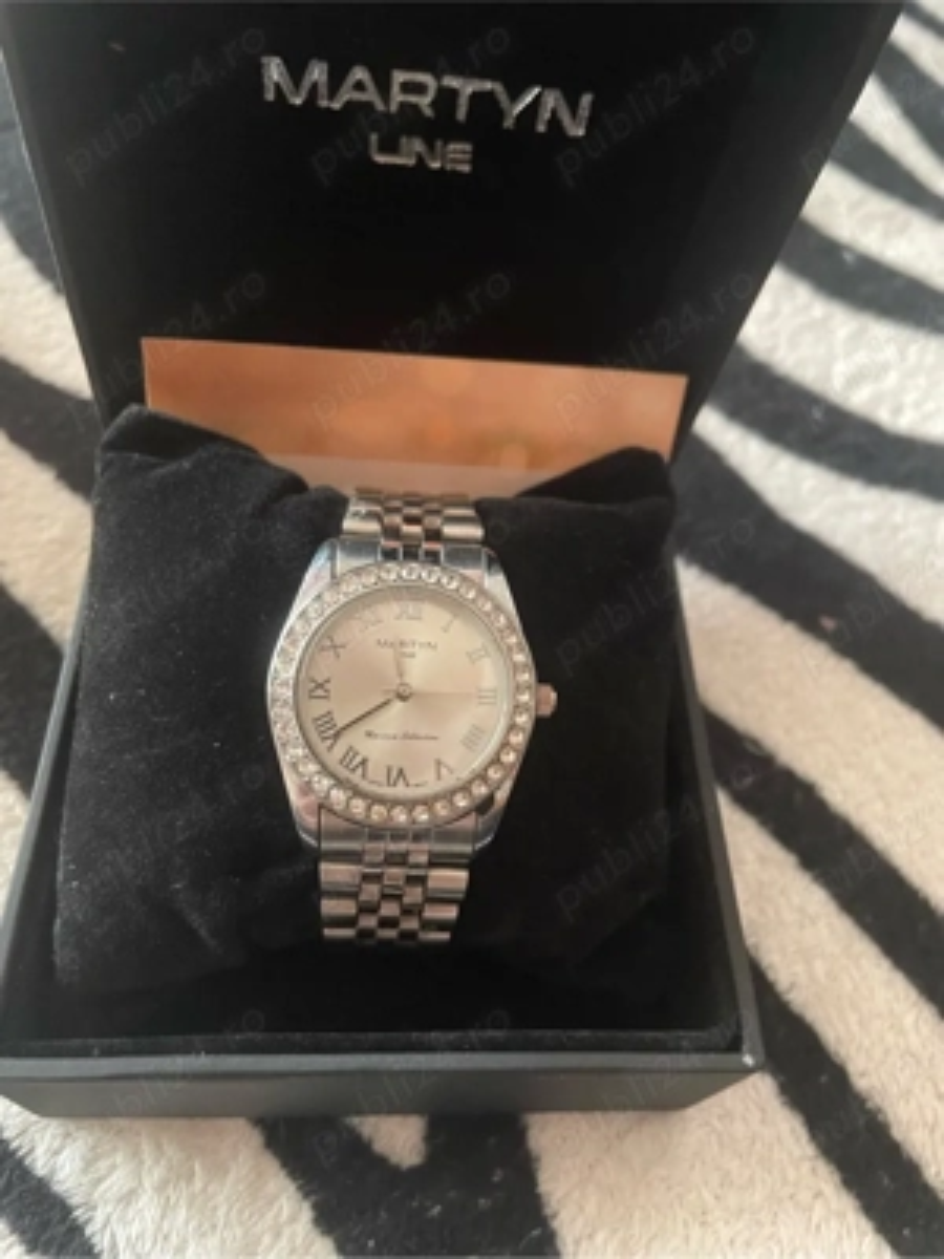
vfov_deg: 67.3
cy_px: 630
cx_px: 472
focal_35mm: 26
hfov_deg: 53.1
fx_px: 945
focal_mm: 4.2
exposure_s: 1/31
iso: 640
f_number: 1.6
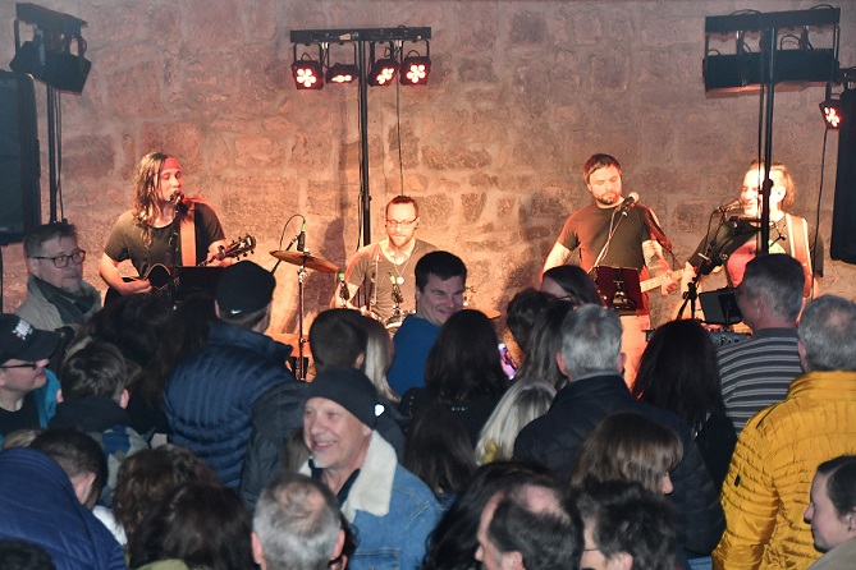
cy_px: 285
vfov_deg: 11.7
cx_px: 428
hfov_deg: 17.5
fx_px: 2782
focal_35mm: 117
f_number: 5.6
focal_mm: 78
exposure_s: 1/60
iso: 1400
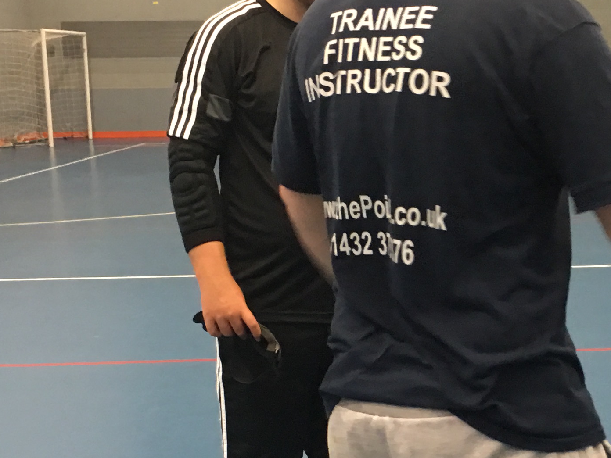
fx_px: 1483
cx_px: 531
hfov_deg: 22.8
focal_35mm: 84
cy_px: 380
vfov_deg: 17.4
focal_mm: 4.15
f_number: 2.2
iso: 100
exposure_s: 1/17
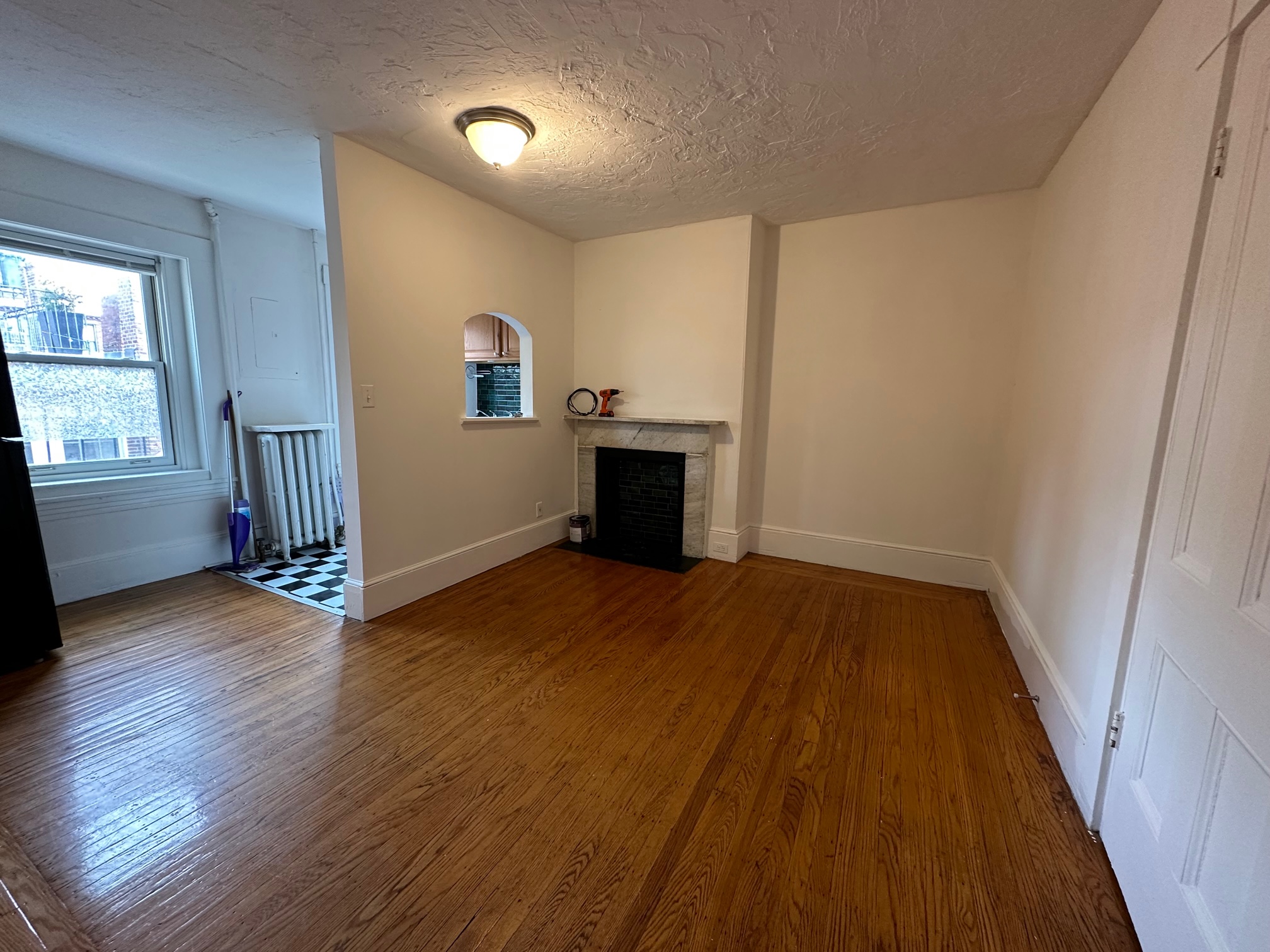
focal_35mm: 14
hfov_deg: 102.1
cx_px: 635
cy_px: 476
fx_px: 514
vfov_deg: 85.7
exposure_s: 1/60
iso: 200
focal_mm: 2.22
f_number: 2.2
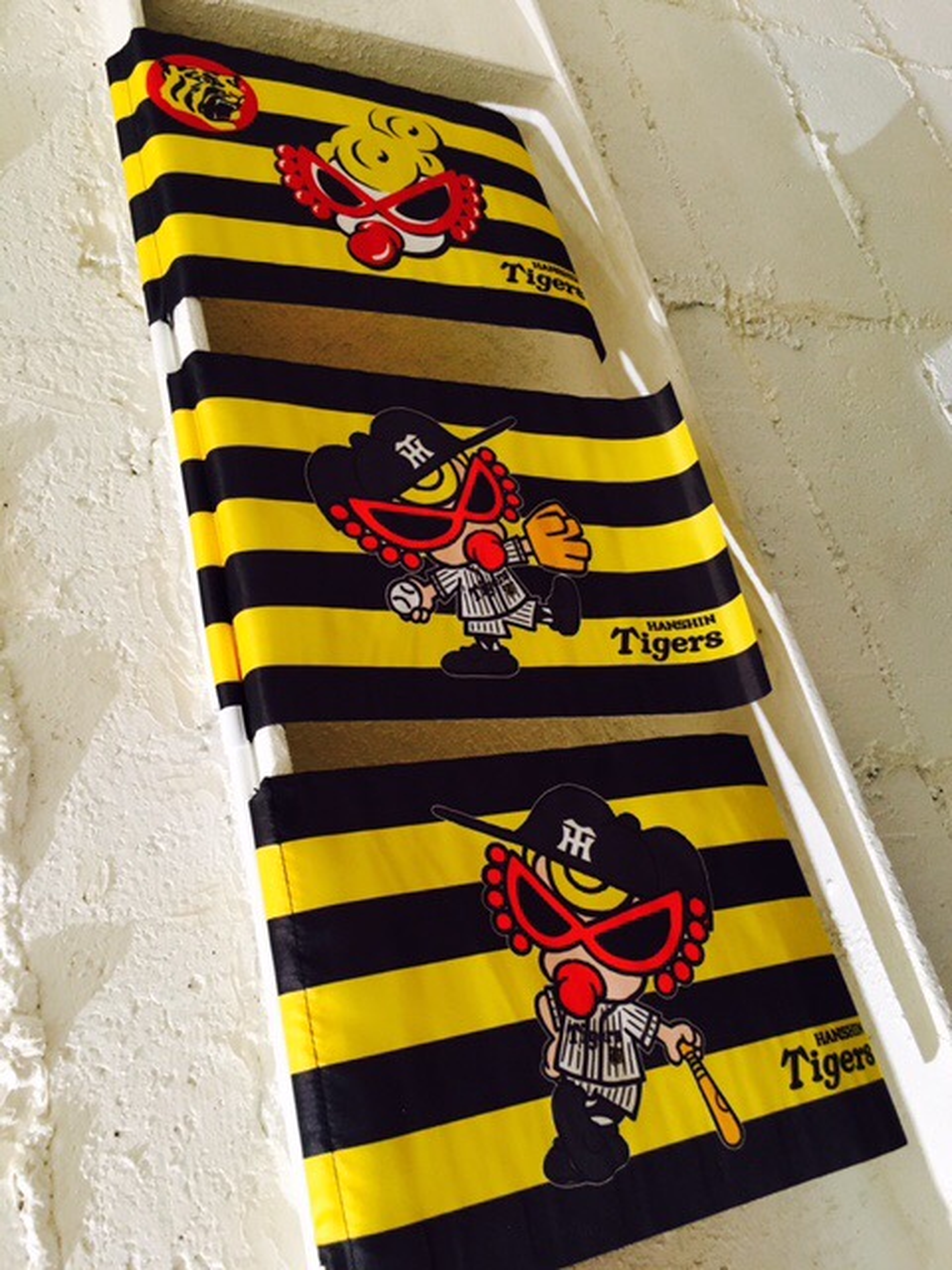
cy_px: 635
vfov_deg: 61.7
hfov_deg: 48.2
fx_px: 1063
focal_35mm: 29
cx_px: 476
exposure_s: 1/30
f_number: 2.2
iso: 100
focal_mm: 4.15
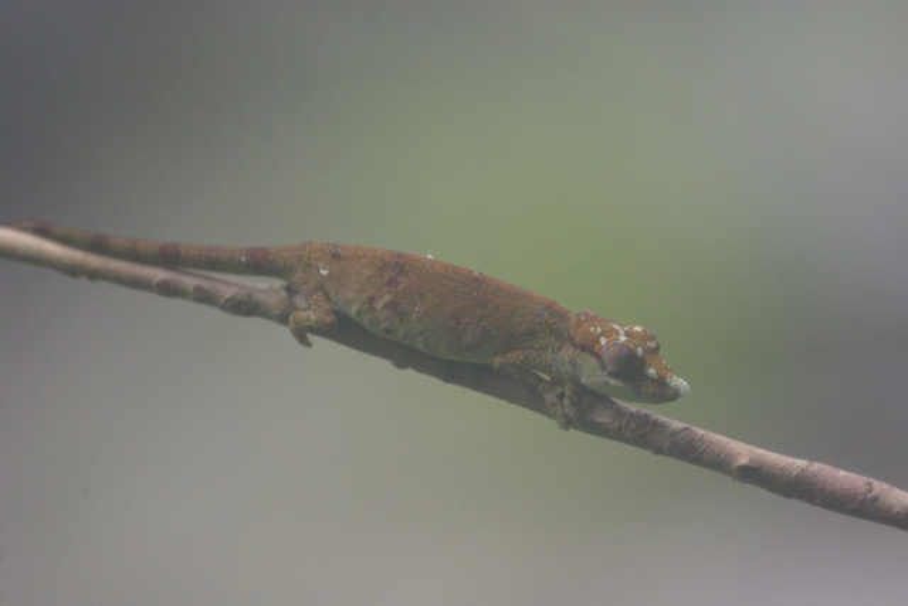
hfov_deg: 4.6
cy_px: 303
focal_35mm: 450
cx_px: 454
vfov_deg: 3.1
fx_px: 11352
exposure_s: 1/90
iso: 800
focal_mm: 300
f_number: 9.5
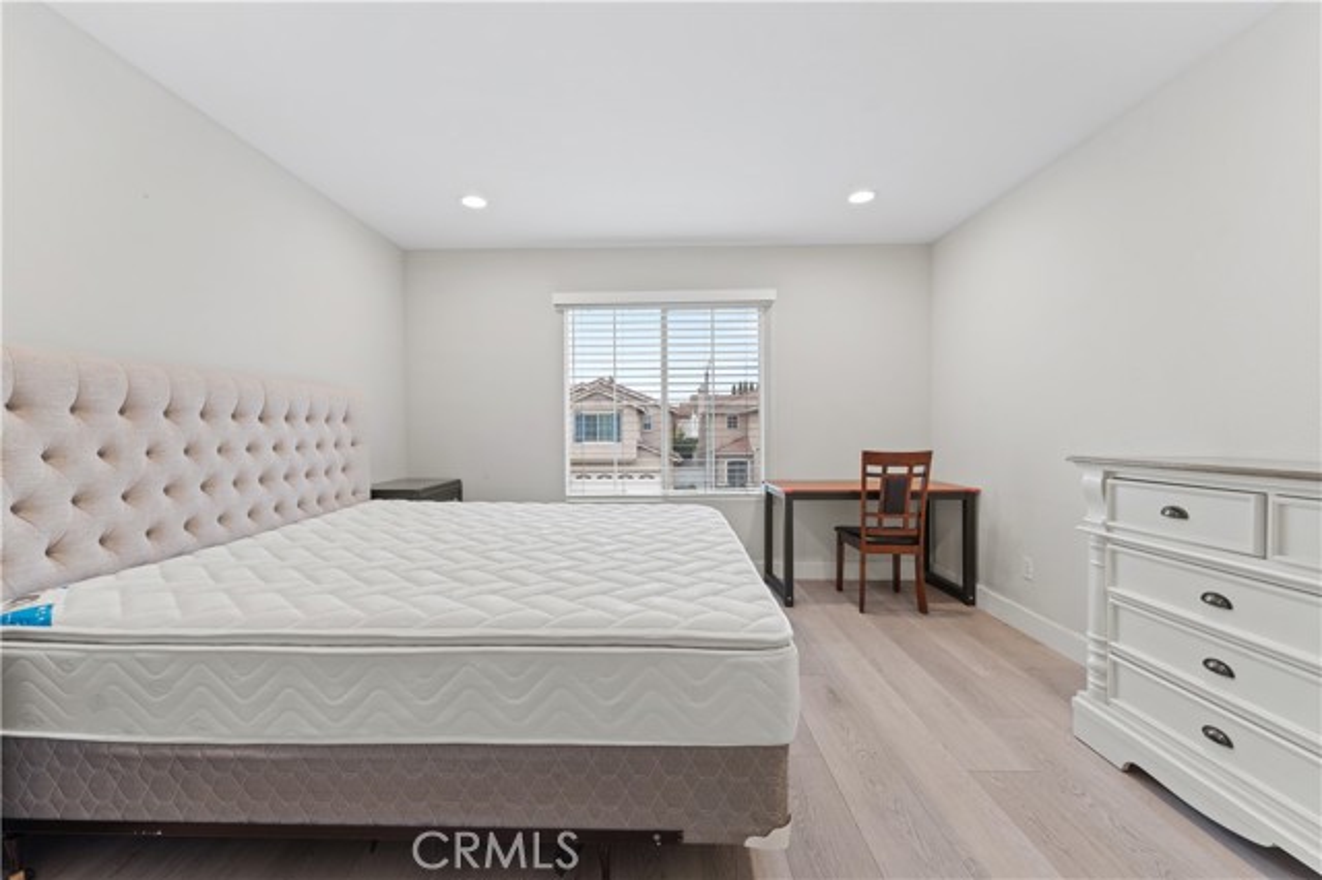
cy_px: 440
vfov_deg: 81.1
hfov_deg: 104.3
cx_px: 661
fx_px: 514
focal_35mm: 14
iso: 400
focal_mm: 14
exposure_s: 1/6
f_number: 6.3
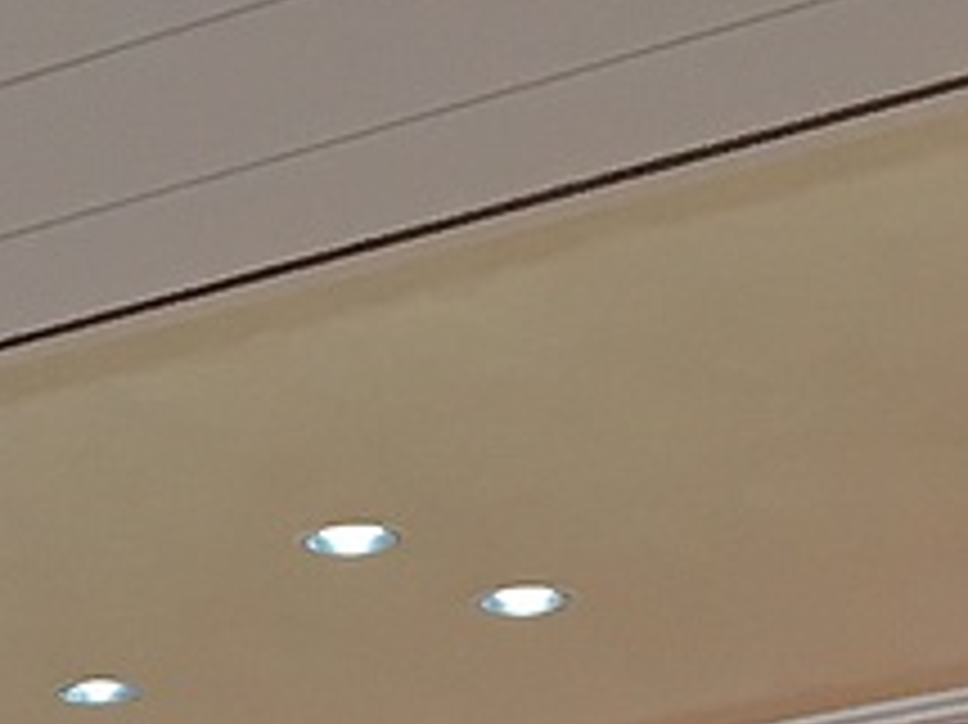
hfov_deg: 11.3
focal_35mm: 173
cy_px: 1444
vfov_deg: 8.2
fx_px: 4835
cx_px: -18
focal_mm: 4.15
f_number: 2.2
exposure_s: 1/33
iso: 40
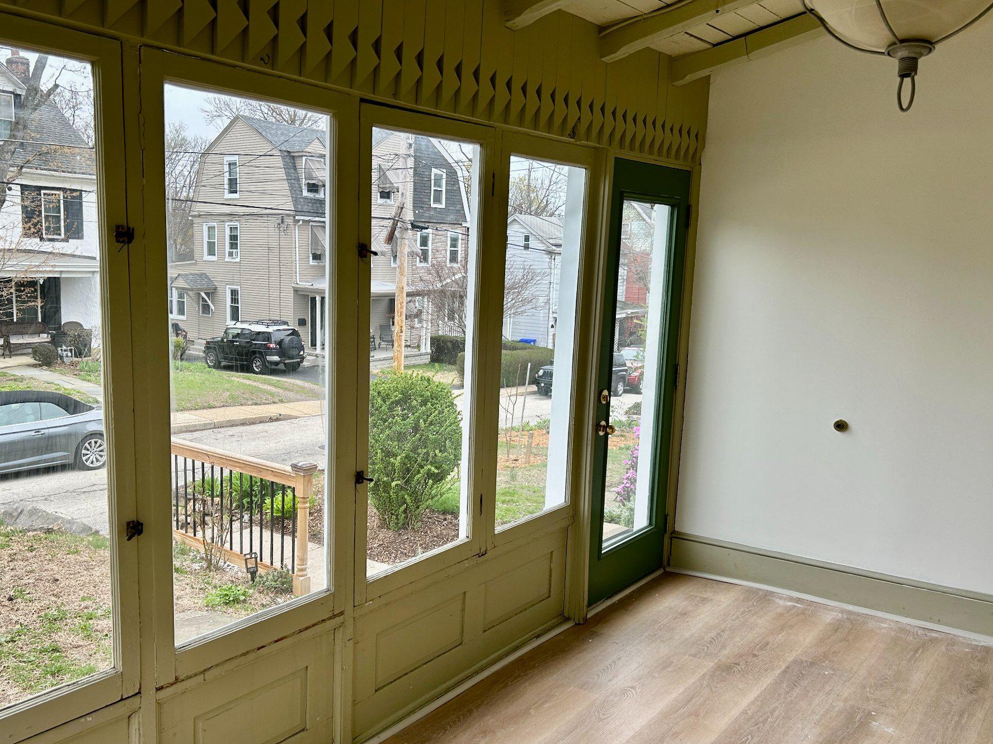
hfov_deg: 59.7
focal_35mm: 30
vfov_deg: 46.8
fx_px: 861
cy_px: 376
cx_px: 423
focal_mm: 5.7
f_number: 1.5
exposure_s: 1/461
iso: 50
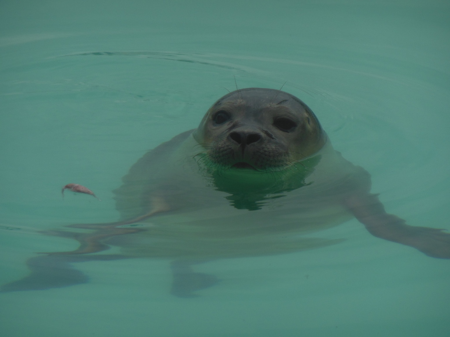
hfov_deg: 7.9
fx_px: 3250
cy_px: 168
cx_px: 225
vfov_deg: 5.9
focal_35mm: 250
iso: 125
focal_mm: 45
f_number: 5.8
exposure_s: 1/800
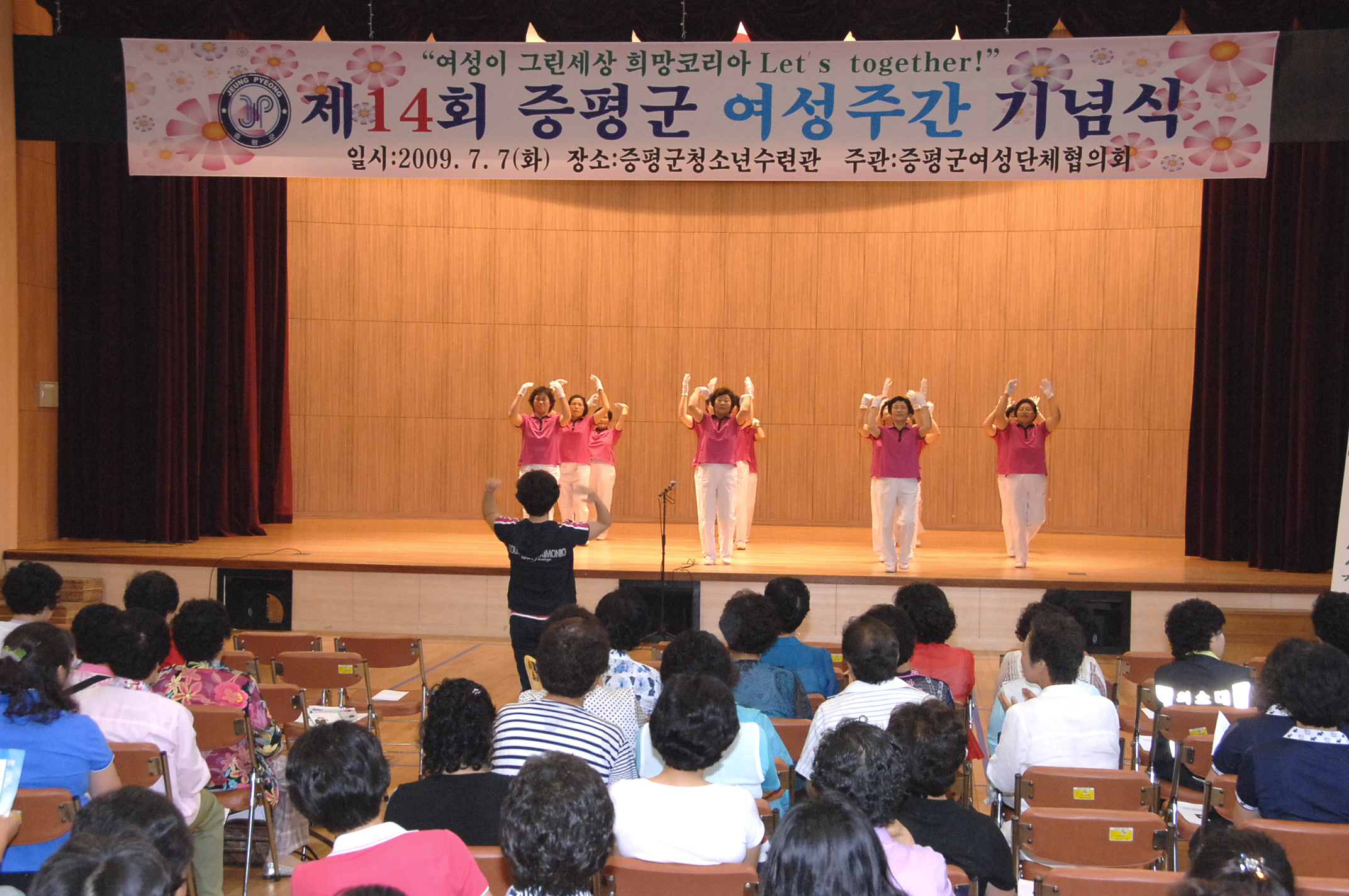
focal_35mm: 52
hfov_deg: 37.9
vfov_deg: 25.7
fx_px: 1965
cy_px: 448
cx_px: 674
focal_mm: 35
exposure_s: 1/60
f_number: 6.7
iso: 800
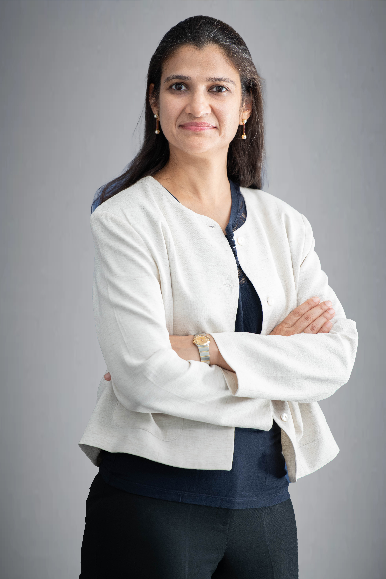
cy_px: 290
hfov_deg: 6.9
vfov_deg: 10.3
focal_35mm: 200
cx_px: 193
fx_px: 3216
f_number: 3.5
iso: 400
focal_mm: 200
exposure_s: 1/400
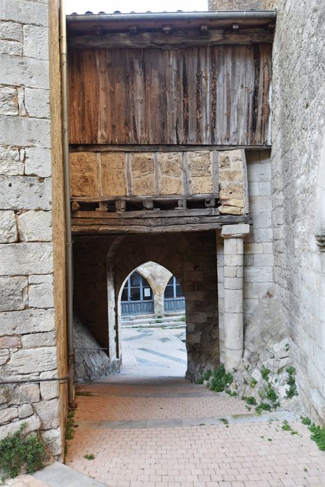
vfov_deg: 73.7
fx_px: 325
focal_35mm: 24
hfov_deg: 53.2
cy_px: 244
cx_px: 162
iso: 400
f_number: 4
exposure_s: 1/60
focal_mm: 16
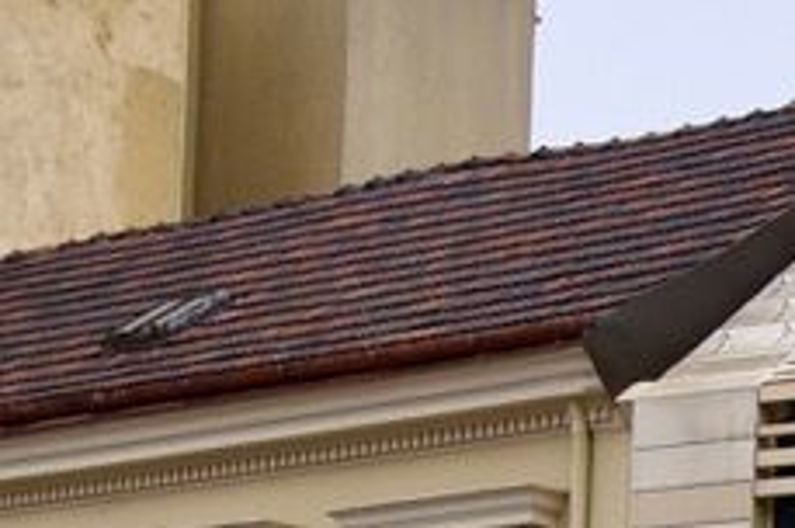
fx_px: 3705
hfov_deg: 10.7
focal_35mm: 168
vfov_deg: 7.6
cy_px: 1254
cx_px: 1833
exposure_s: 1/125
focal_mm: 30
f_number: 5.6
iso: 100
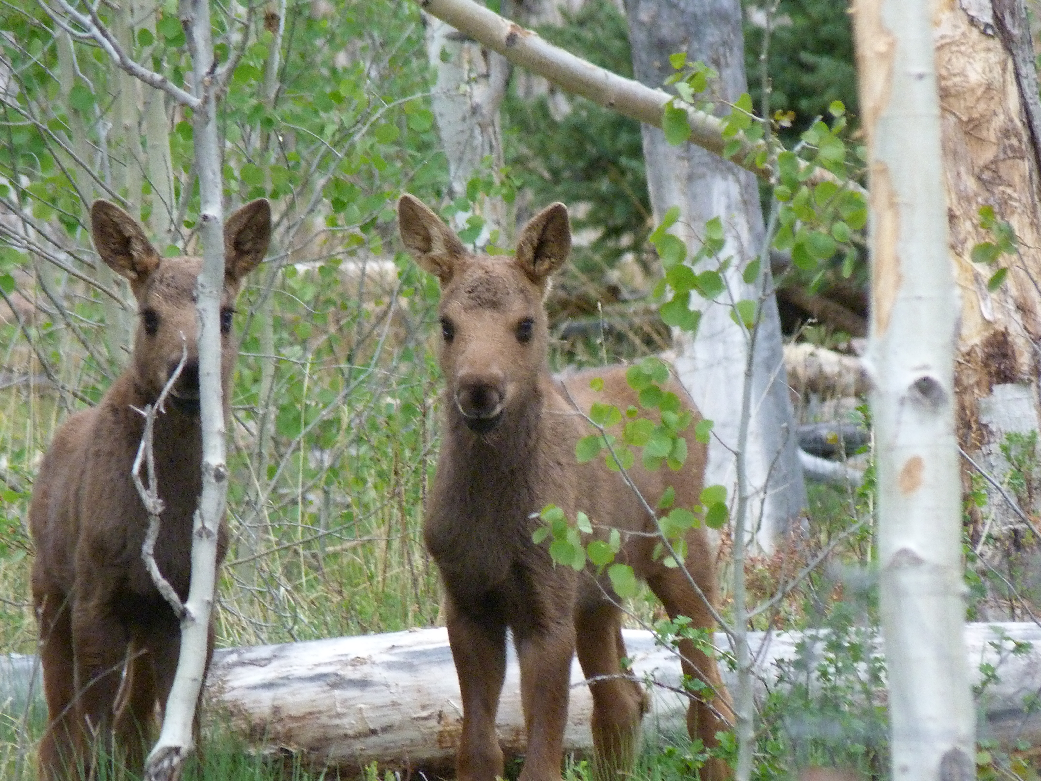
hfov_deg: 2.5
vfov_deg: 1.9
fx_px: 24028
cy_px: 390
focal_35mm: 799
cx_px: 520
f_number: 5.2
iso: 400
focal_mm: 108
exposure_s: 1/250
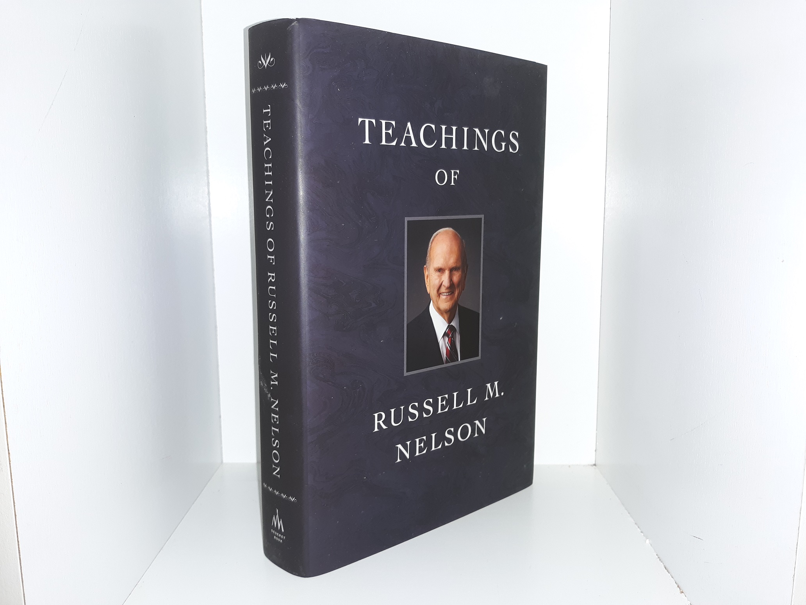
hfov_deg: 63.4
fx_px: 652
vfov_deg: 49.7
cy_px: 302
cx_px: 403
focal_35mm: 28
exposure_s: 1/60
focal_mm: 3.7
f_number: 1.7
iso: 50
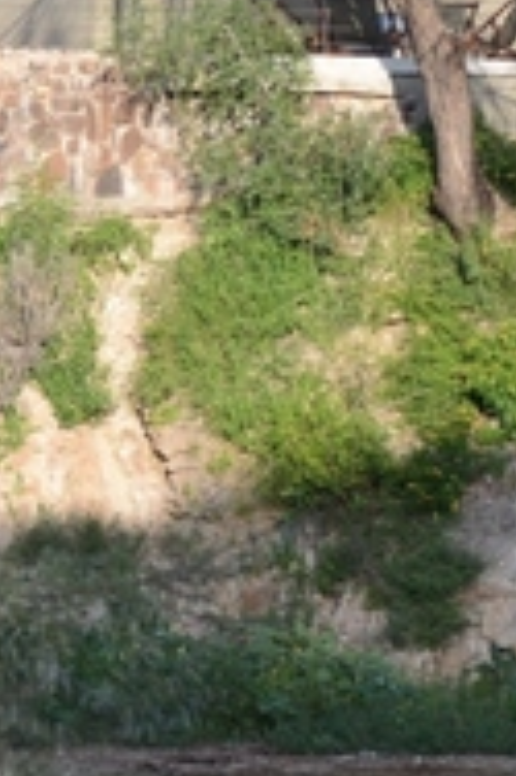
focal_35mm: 362
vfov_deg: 5.7
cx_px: 1057
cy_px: 246
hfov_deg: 3.8
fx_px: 7797
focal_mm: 80
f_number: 4
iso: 100
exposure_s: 1/250
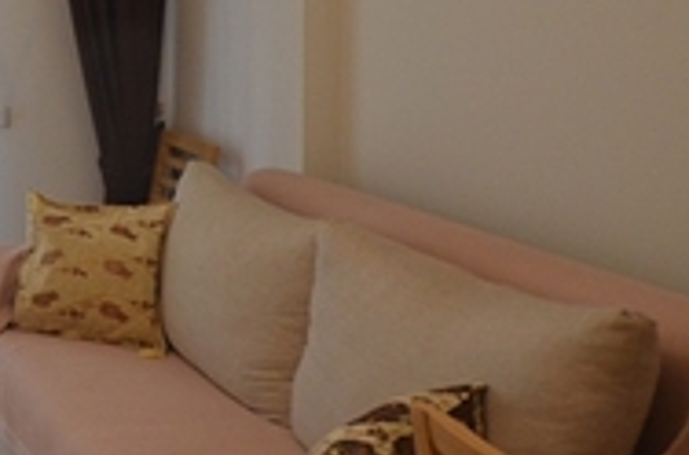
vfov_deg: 22.4
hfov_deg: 24.8
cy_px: 7
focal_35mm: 58
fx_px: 1106
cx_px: -394
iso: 720
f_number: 4
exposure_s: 1/60
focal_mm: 10
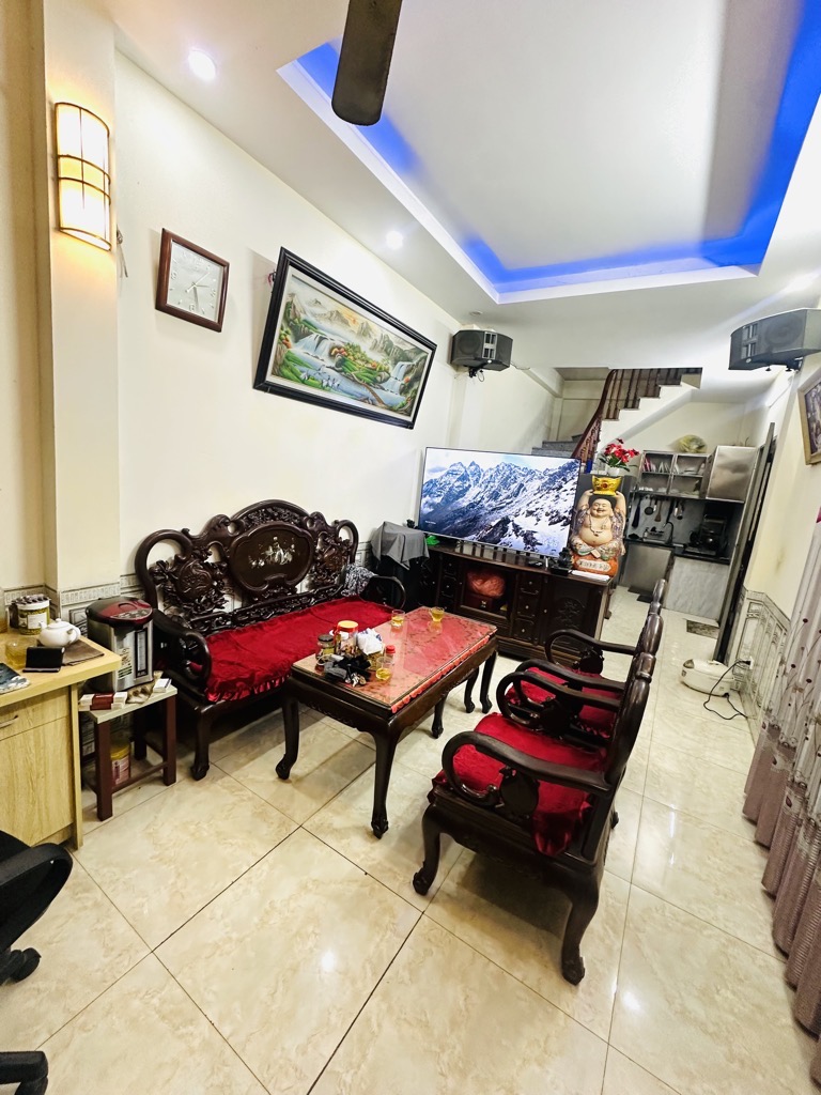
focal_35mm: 14
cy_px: 548
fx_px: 443
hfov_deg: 85.7
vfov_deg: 102.1
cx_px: 410
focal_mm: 2.22
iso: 200
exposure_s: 1/50
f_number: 2.2
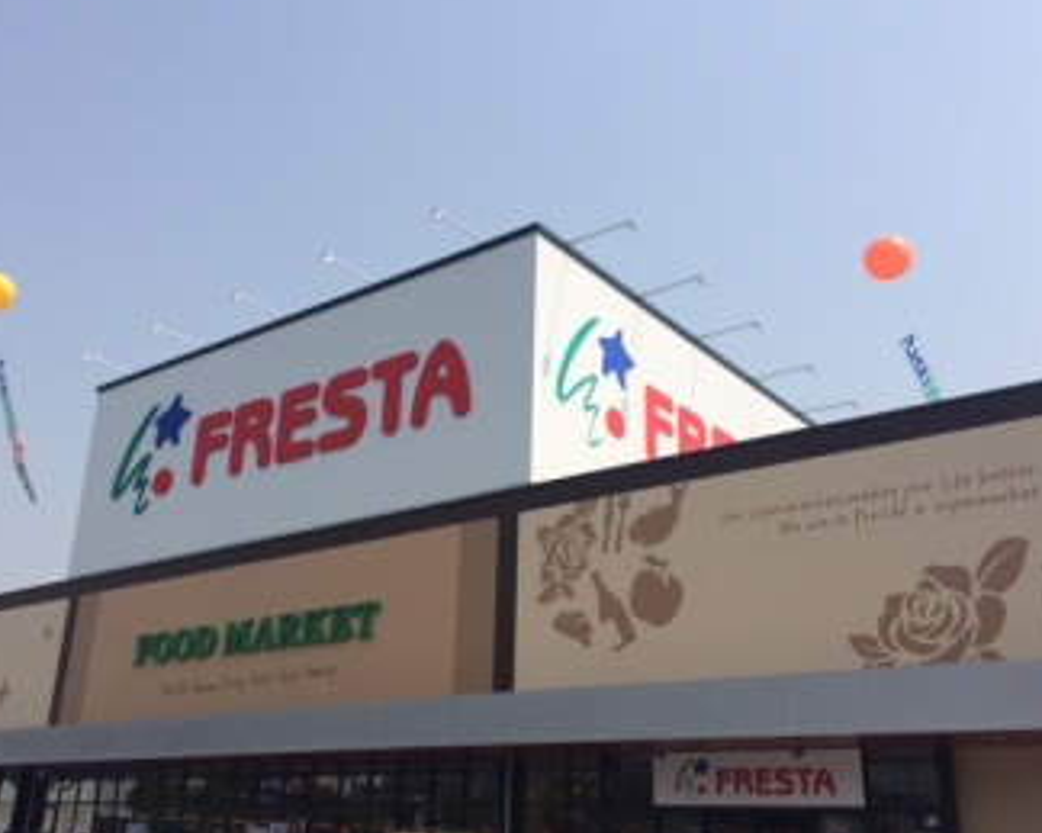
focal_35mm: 37
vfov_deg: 40.1
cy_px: 442
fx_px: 1141
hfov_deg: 49.1
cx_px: 482
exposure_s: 1/2933
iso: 32
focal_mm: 4.12
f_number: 2.2
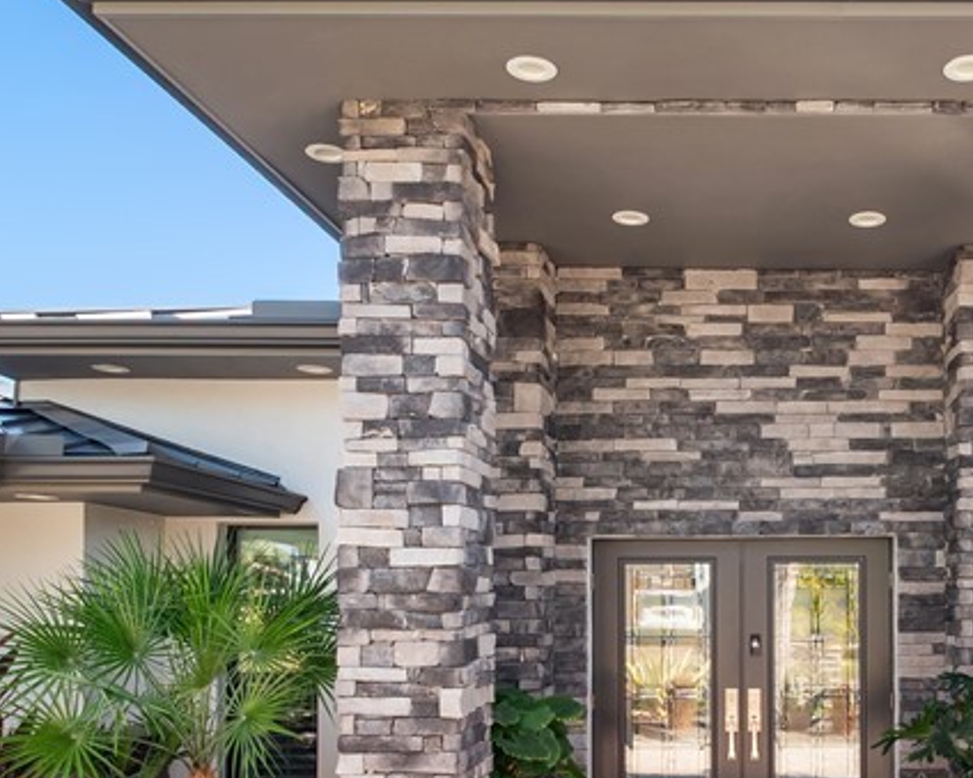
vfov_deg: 42.7
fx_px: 950
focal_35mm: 33
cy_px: 610
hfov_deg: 51.3
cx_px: 757
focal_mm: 7
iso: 200
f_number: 7.1
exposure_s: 1/50
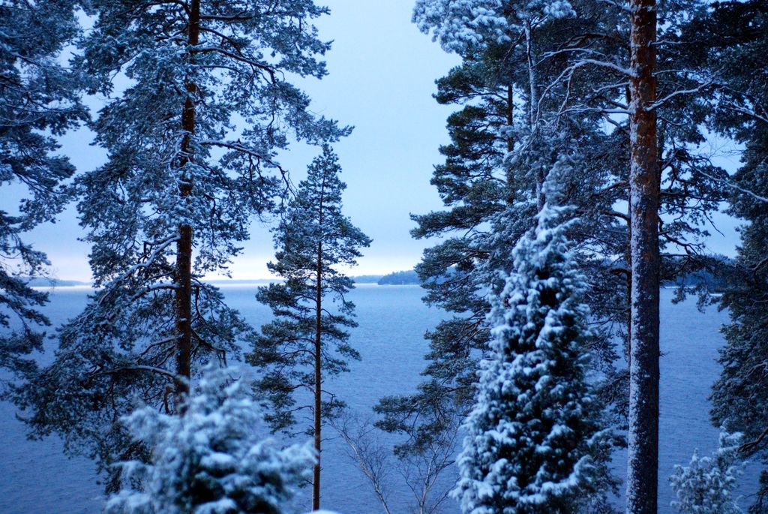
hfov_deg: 27.0
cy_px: 257
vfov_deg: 18.2
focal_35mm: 75
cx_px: 384
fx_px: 1602
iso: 800
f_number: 2
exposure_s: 1/1600
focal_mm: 50
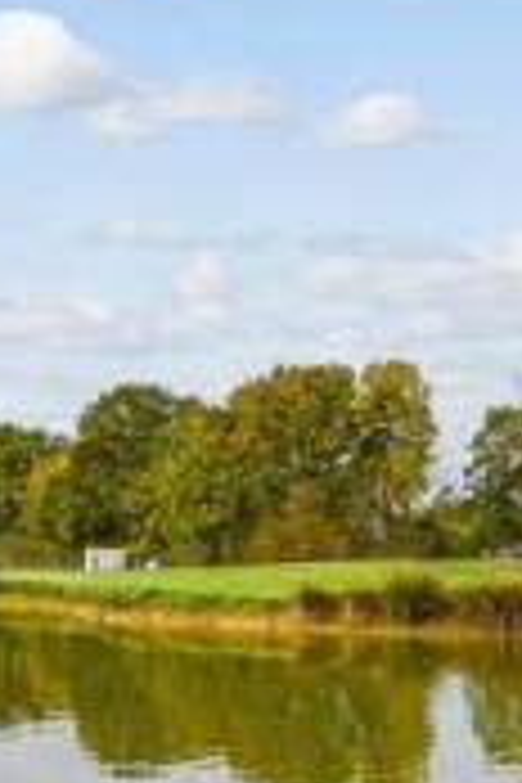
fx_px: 2044
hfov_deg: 14.5
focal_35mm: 94
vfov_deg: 21.6
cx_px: 349
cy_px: 556
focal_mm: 17
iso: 160
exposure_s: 1/250
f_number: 8
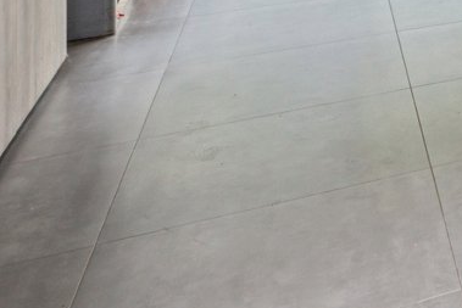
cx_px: 998
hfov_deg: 16.9
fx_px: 976
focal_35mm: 76
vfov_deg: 15.0
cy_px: -287
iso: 250
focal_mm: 16
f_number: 11
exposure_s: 1/1.67
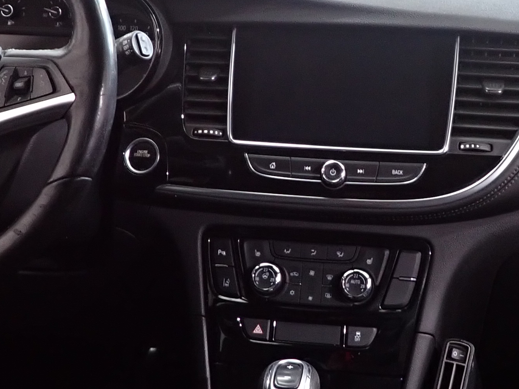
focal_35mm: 75
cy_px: 106
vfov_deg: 19.5
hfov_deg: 26.0
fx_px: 1125
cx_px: 289
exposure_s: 1/30
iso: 250
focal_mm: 4.5
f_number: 2
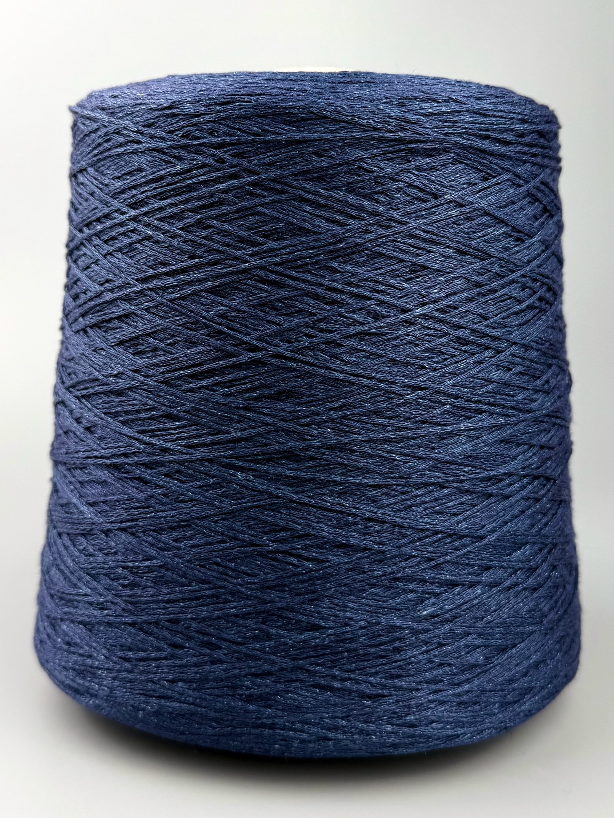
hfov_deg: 56.8
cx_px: 307
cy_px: 409
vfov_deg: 71.6
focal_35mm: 24
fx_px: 568
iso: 80
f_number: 1.78
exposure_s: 1/607
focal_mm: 6.76
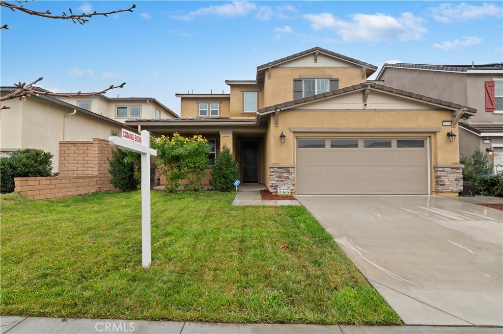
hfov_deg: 93.3
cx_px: 252
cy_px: 167
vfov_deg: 70.3
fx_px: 237
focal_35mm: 17
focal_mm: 17
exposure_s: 1/80
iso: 500
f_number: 18
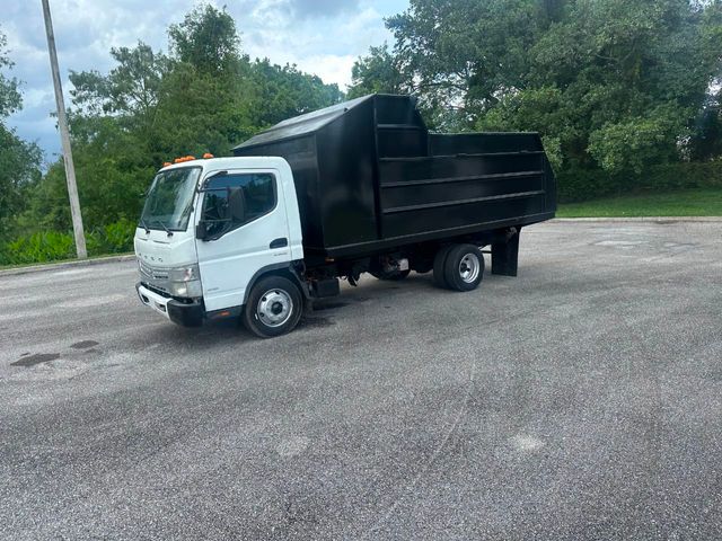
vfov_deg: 56.8
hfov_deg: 71.6
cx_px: 361
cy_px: 270
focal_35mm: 24
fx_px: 501
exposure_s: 1/1495
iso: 80
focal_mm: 6.86
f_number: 1.78
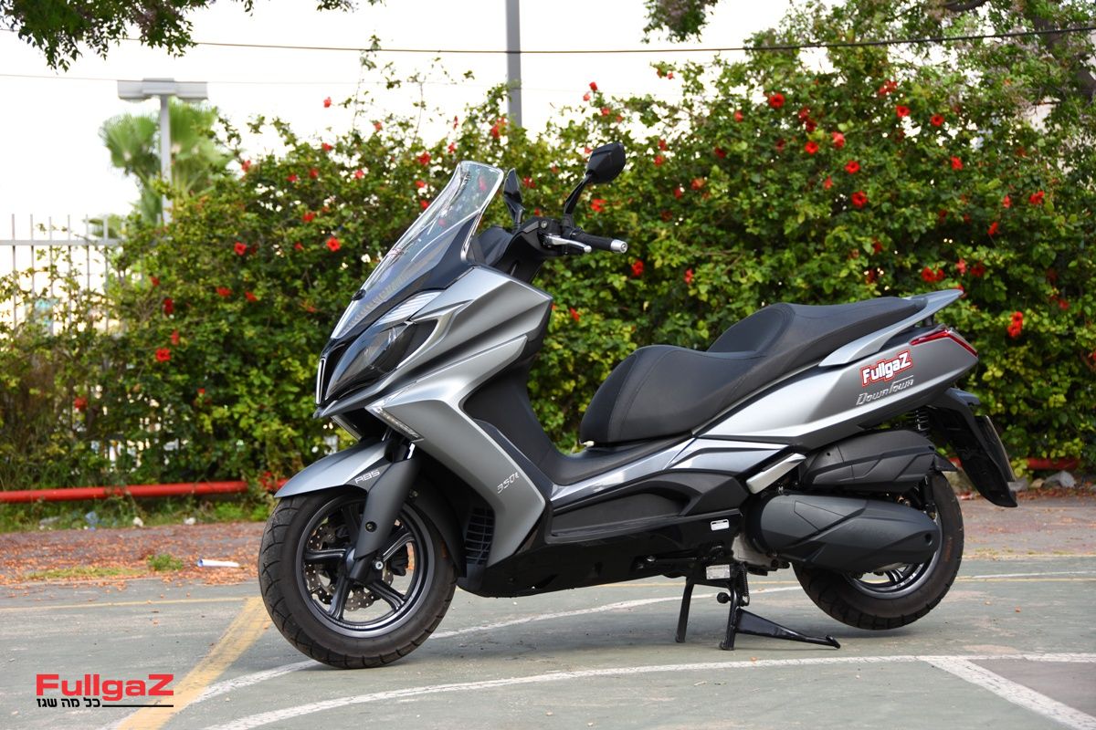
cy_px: 365
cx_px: 548
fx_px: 2557
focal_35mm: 84
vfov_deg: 16.3
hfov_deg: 24.2
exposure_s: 1/200
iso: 100
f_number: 4.8
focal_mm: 56
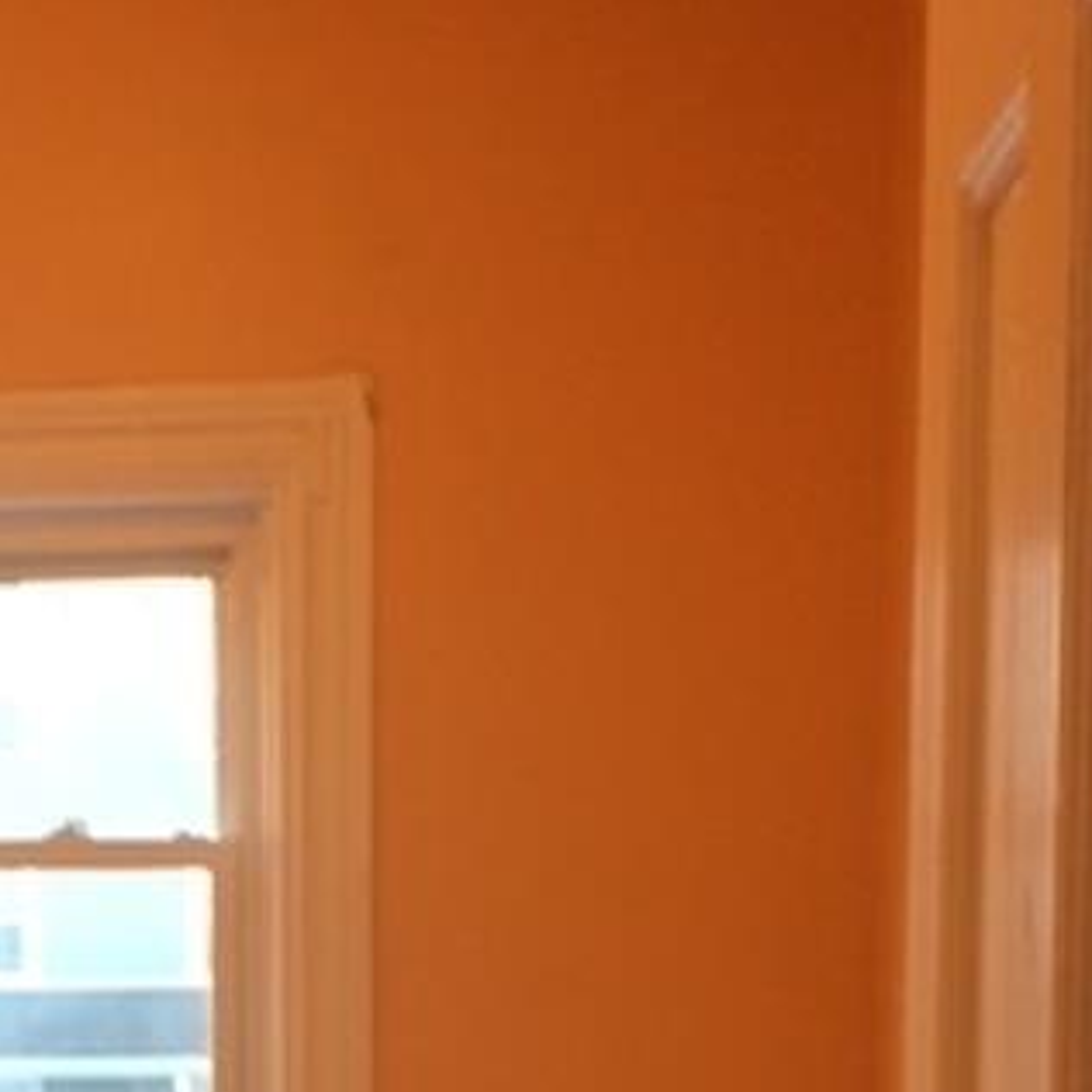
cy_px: 1258
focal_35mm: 83
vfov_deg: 19.8
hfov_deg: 20.5
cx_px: 152
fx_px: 2962
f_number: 2.2
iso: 64
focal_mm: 4.15
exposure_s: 1/30
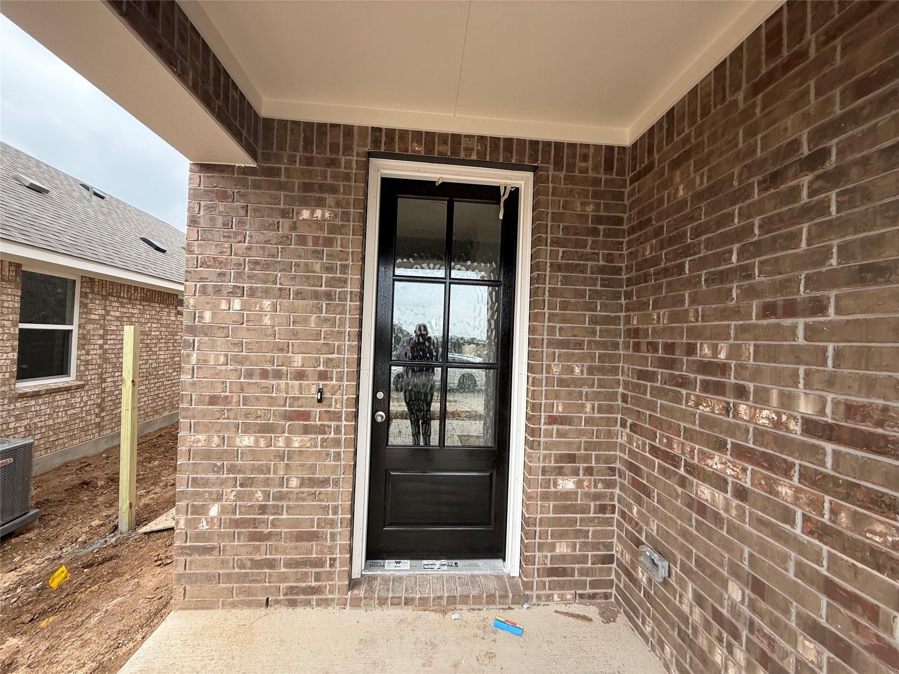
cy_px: 337
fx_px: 364
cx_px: 450
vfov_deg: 85.7
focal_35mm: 14
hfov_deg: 102.1
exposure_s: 1/198
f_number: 2.2
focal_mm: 2.22
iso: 50
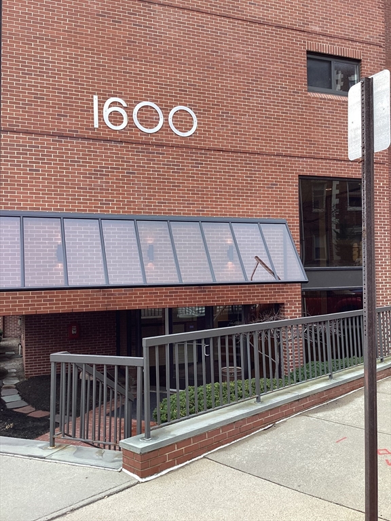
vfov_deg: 58.4
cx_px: 196
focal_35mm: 31
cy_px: 260
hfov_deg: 45.4
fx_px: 467
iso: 25
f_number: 2.4
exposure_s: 1/228
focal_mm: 3.3
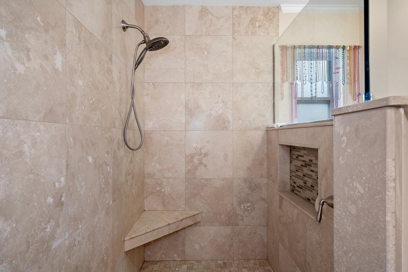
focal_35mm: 19
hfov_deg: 86.9
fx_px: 215
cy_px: 136
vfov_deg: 64.5
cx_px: 206
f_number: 8
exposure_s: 1.3
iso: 320
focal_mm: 18
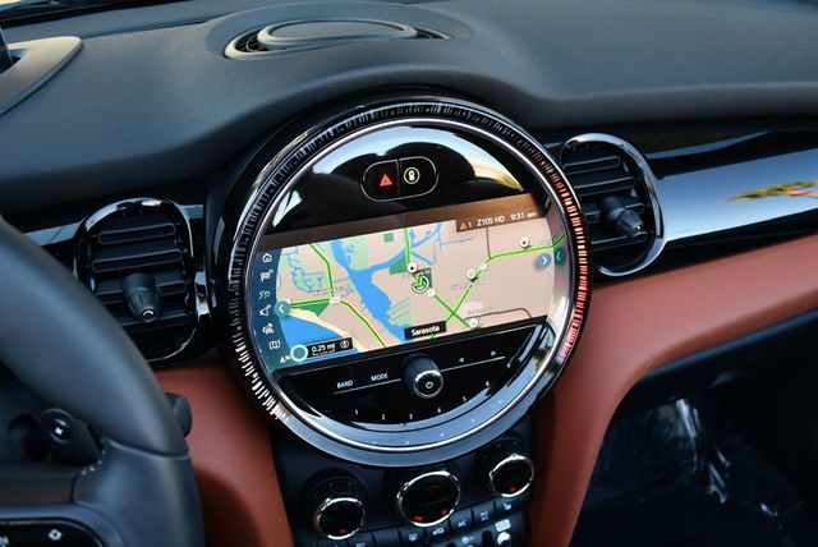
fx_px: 819
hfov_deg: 53.1
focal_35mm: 36
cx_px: 409
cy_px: 274
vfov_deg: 36.9
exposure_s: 1/250
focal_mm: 18
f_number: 3.5
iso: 500
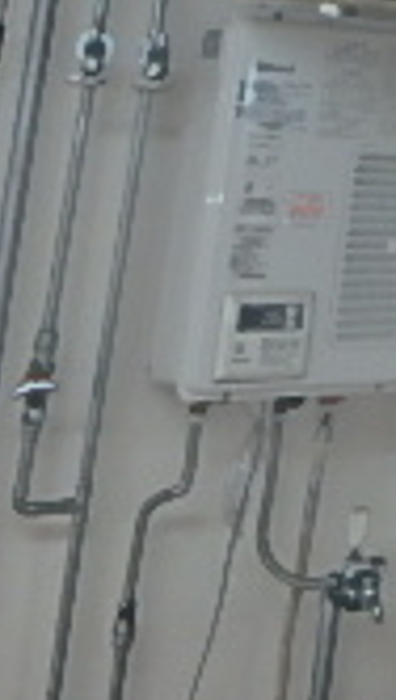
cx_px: 1083
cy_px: -249
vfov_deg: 21.5
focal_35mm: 88
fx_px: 1634
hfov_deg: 10.7
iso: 200
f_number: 3.5
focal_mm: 3.7
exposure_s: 1/50
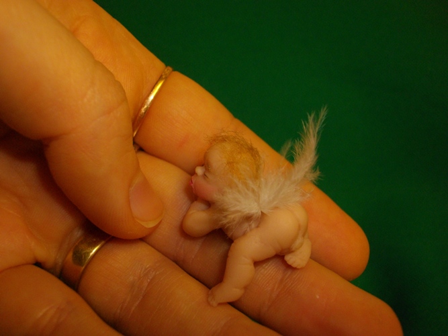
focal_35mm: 40
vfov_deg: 35.9
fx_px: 518
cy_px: 168
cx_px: 224
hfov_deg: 46.8
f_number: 3.2
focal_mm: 7.1
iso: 200
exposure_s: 1/50
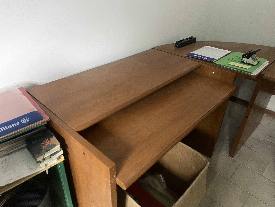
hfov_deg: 67.3
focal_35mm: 26
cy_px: 104
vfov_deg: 53.1
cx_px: 138
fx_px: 207
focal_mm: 4.25
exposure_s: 1/30
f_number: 1.8
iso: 800
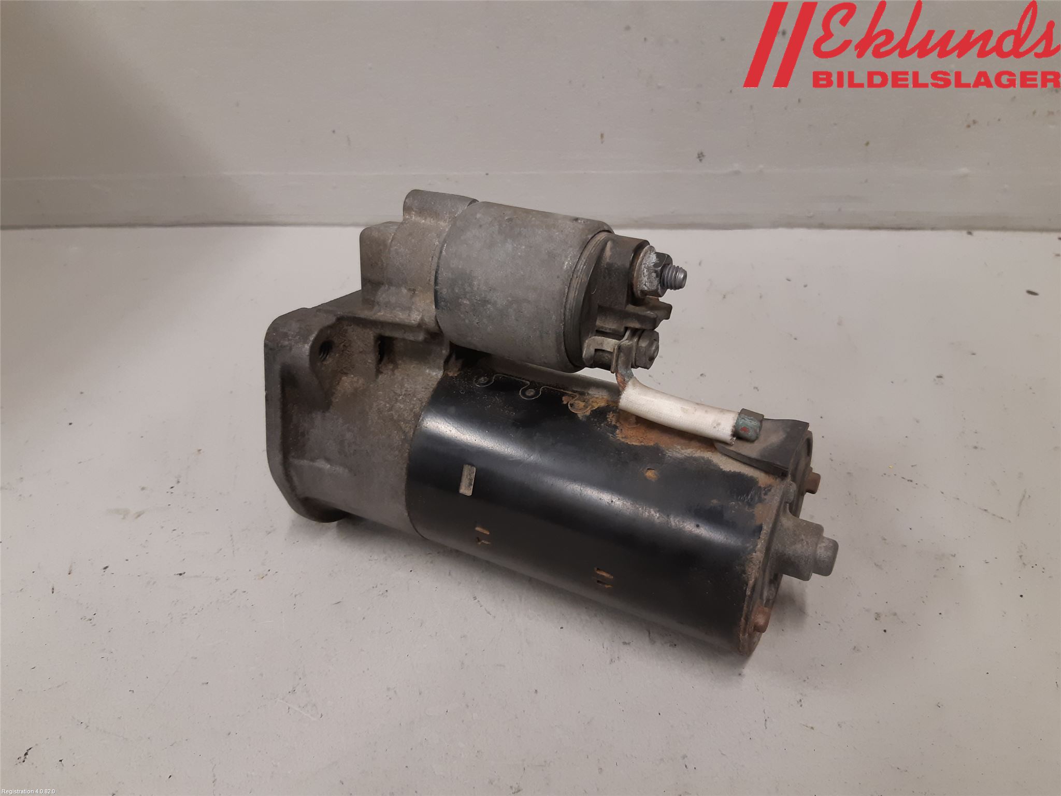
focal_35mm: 26
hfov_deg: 67.3
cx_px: 530
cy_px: 398
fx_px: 797
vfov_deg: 53.1
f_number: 1.7
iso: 125
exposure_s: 1/50
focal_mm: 3.93
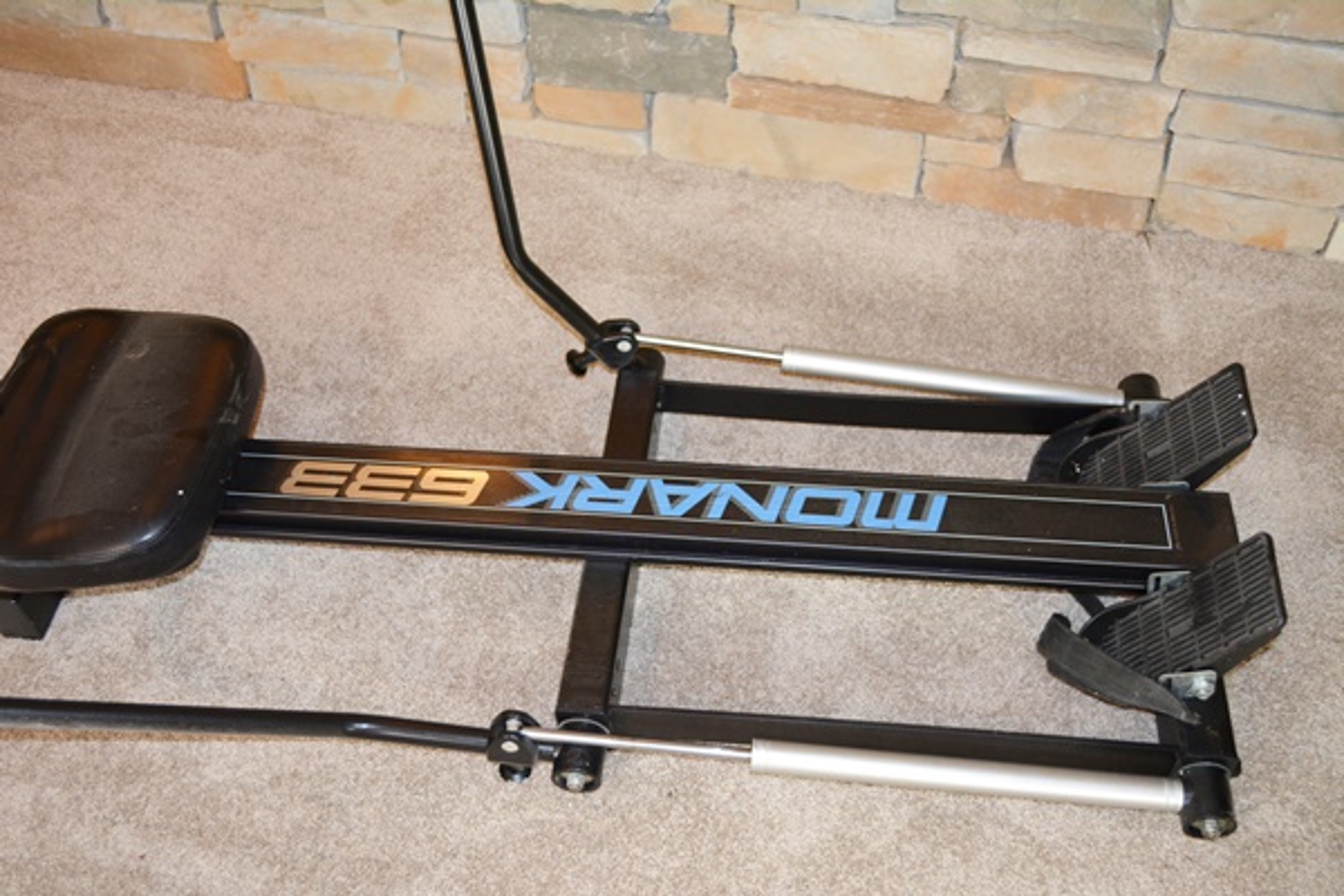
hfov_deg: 53.1
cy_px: 448
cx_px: 672
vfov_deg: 36.9
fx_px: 1344
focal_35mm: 36
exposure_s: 1/60
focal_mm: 24
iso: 1000
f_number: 4
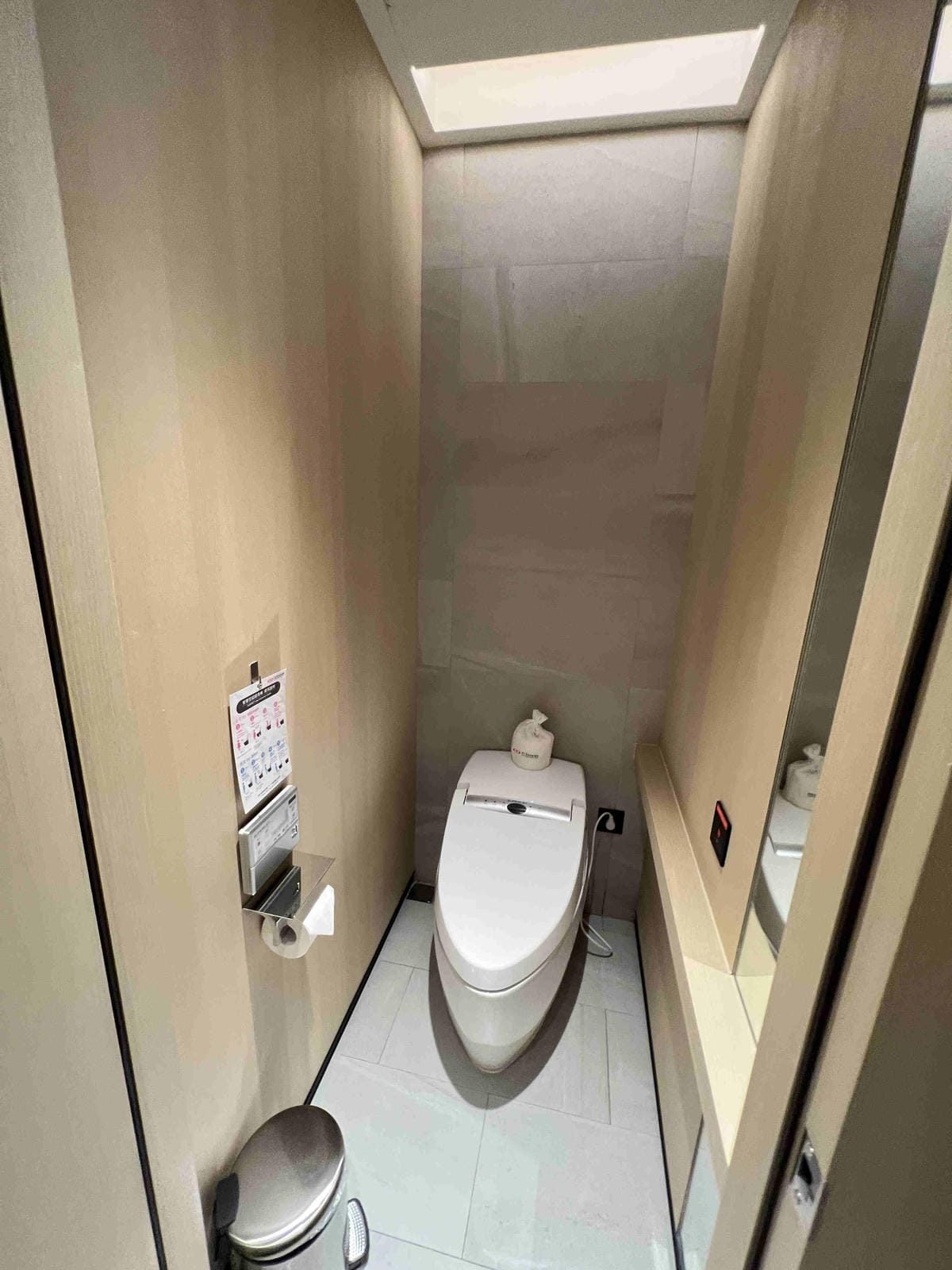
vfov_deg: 106.2
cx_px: 476
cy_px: 635
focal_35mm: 13
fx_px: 477
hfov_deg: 89.9
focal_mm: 1.57
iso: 250
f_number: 1.8
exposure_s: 1/71
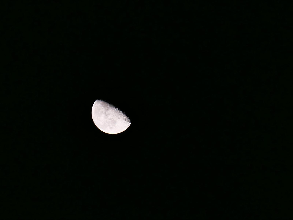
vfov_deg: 2.7
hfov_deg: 3.5
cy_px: 110
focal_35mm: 560
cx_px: 146
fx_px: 4740
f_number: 5.6
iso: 400
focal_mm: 280
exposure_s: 1/60
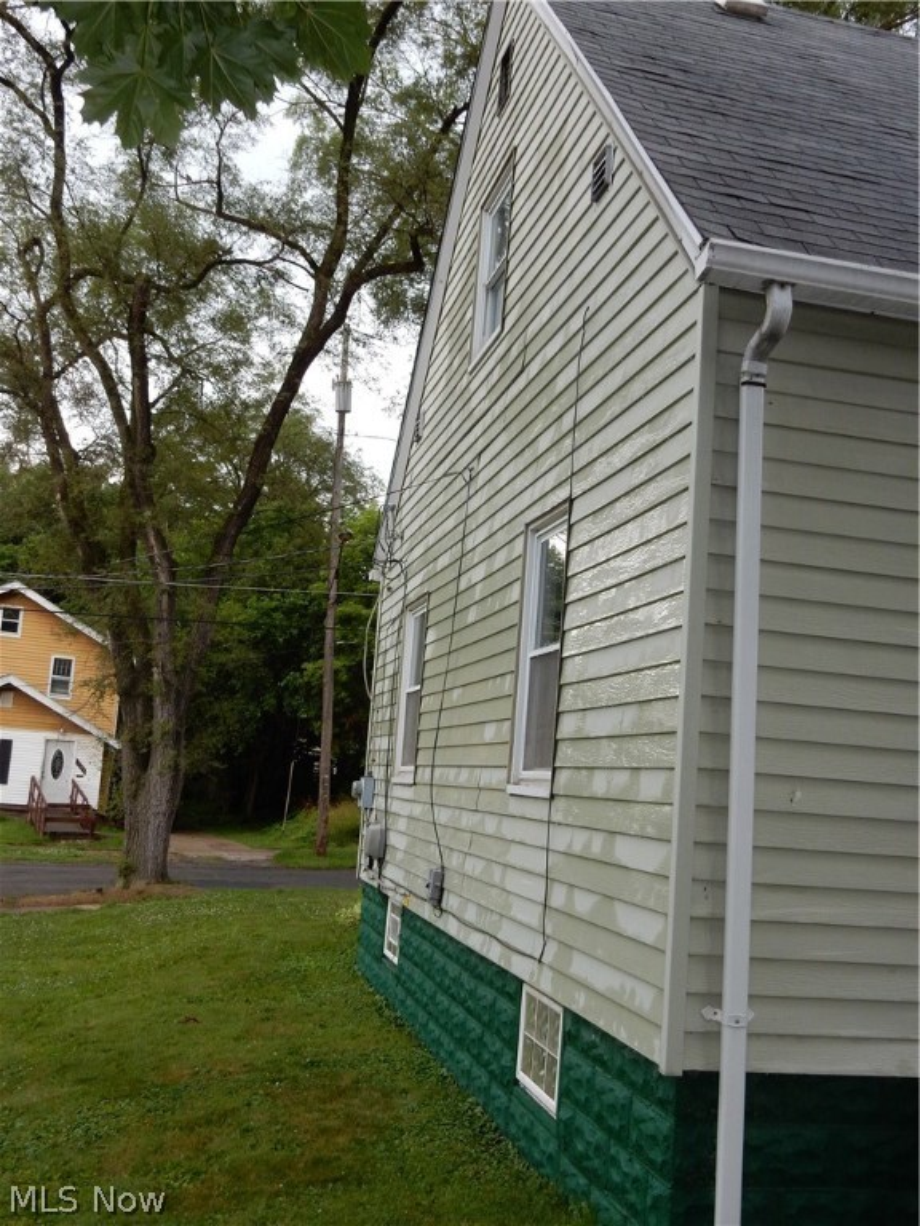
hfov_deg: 39.7
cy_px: 613
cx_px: 460
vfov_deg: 51.4
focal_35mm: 36
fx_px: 1276
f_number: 4
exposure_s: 1/30
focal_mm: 6.4
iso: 200
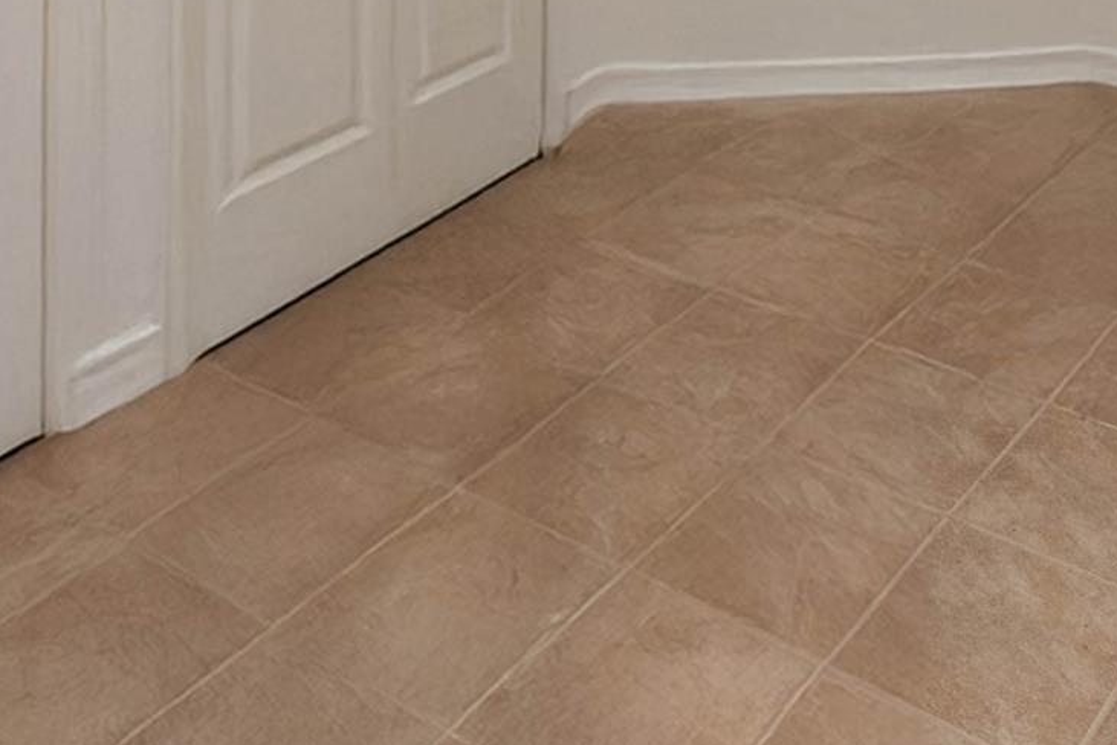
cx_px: 892
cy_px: -222
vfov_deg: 26.9
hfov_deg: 44.2
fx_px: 1304
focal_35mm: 42
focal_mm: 10
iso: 1800
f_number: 5.6
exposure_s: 1/60
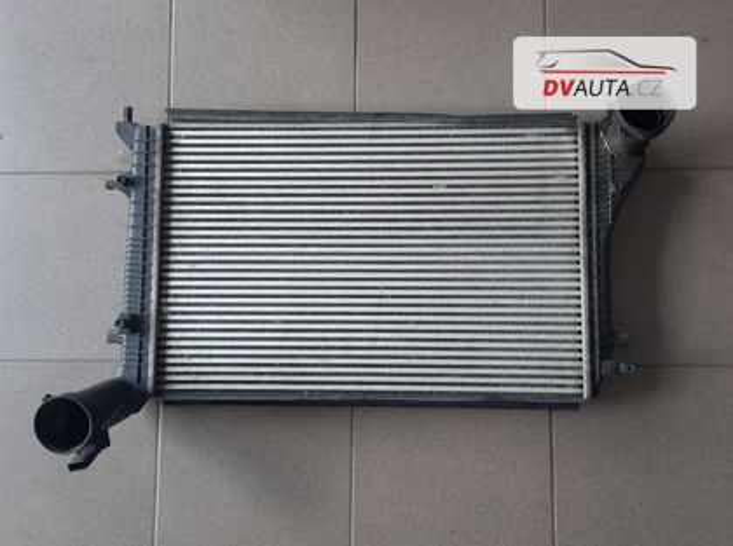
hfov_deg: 69.5
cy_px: 273
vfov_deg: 54.7
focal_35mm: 25
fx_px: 528
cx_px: 366
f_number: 2
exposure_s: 1/50
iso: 64
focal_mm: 4.6
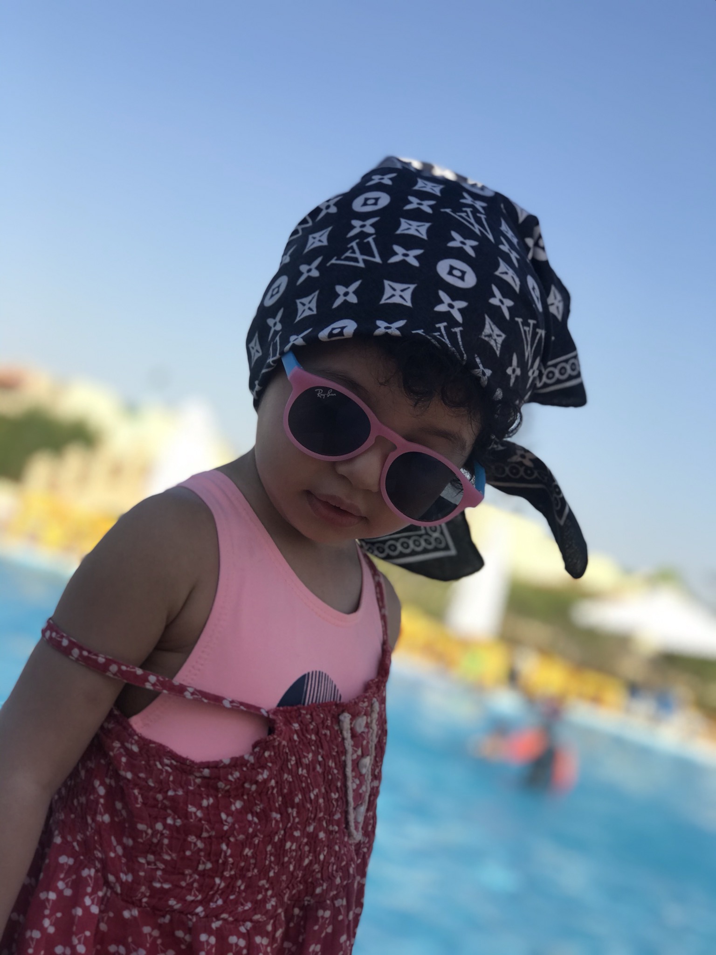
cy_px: 478
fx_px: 1572
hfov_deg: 25.7
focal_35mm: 57
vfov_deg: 33.8
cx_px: 358
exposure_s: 1/491
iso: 20
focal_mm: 6.6
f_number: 2.8
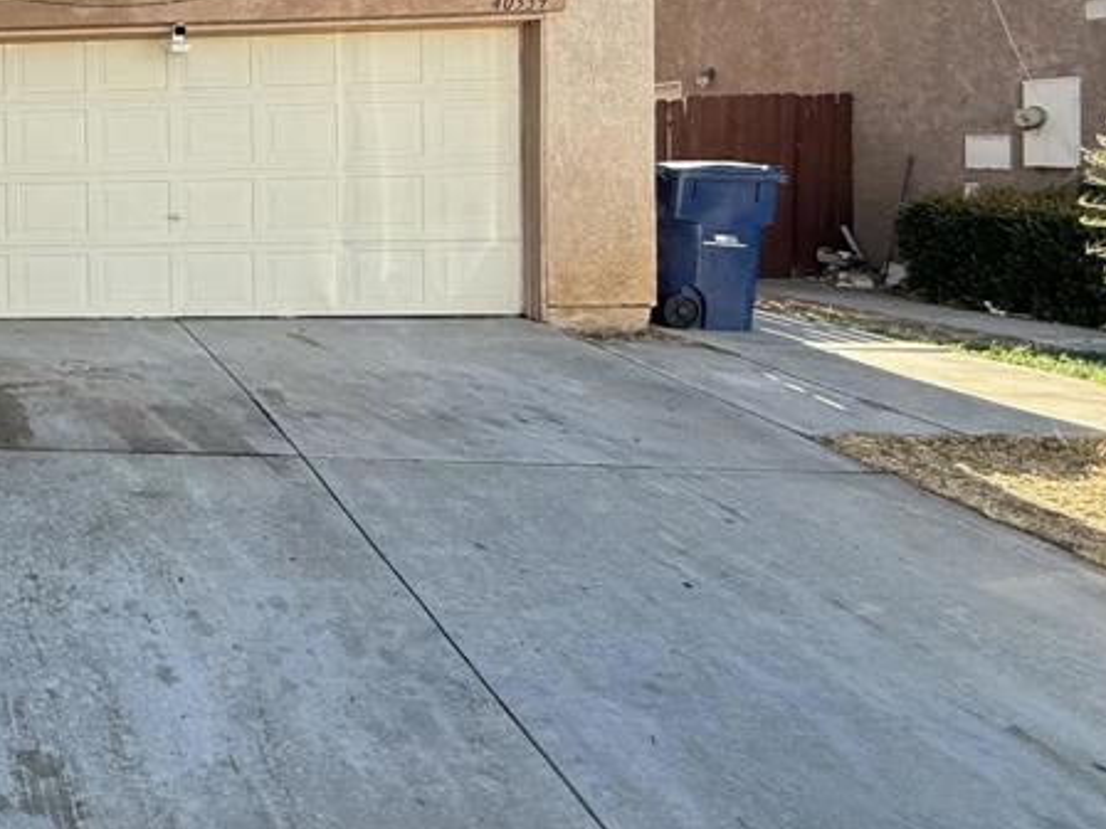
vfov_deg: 42.4
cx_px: -128
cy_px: 183
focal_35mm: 32
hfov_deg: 43.2
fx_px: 1022
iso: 50
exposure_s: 1/315
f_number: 2.2
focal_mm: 2.22
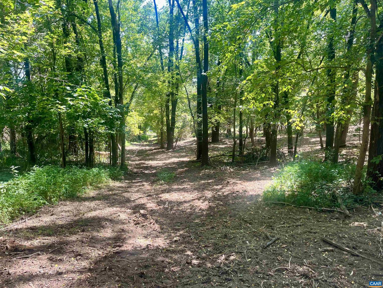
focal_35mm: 26
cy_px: 144
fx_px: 288
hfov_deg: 67.3
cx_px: 192
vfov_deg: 53.1
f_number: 1.6
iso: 32
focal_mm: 5.1
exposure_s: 1/129
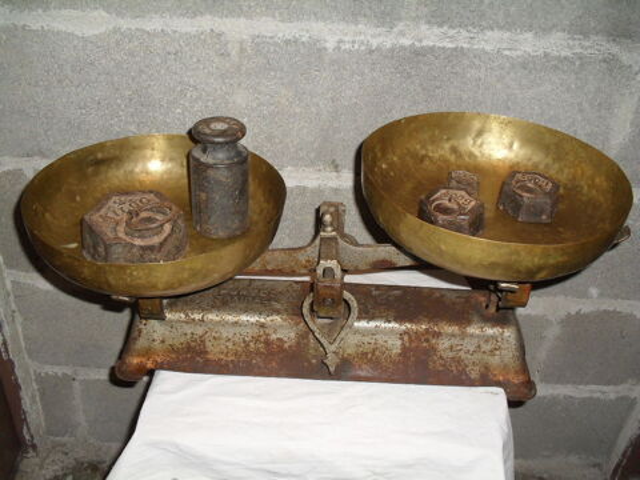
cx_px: 320
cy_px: 240
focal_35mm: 35
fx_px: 647
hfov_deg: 52.6
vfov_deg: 40.7
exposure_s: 1/45
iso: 200
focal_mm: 6.3
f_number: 3.2
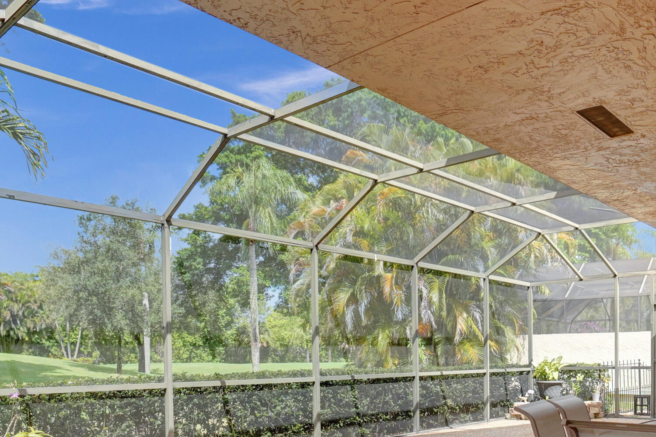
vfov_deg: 39.2
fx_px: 583
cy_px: 362
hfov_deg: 58.7
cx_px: 348
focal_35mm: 32
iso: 800
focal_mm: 16
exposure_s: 1/4000
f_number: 2.8
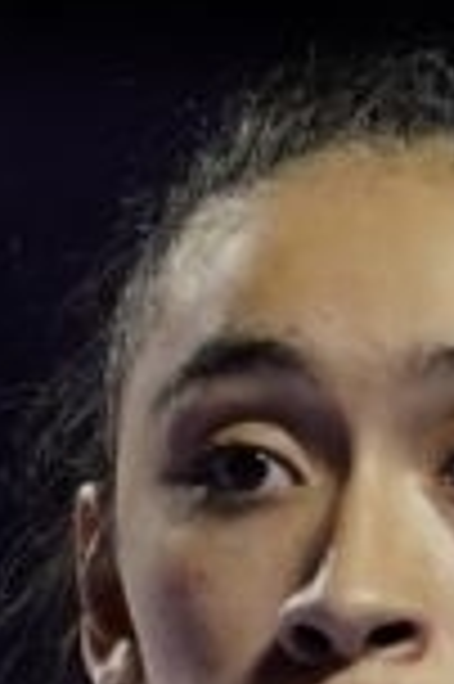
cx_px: -782
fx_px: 29878
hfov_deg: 0.9
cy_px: 1530
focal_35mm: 1576
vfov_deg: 1.3
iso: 1250
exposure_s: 1/1000
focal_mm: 133
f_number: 2.8
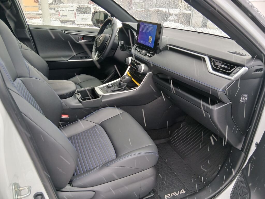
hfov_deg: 67.3
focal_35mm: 26
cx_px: 132
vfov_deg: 53.1
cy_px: 100
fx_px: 199
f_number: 1.8
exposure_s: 1/50
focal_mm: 3.98
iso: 80
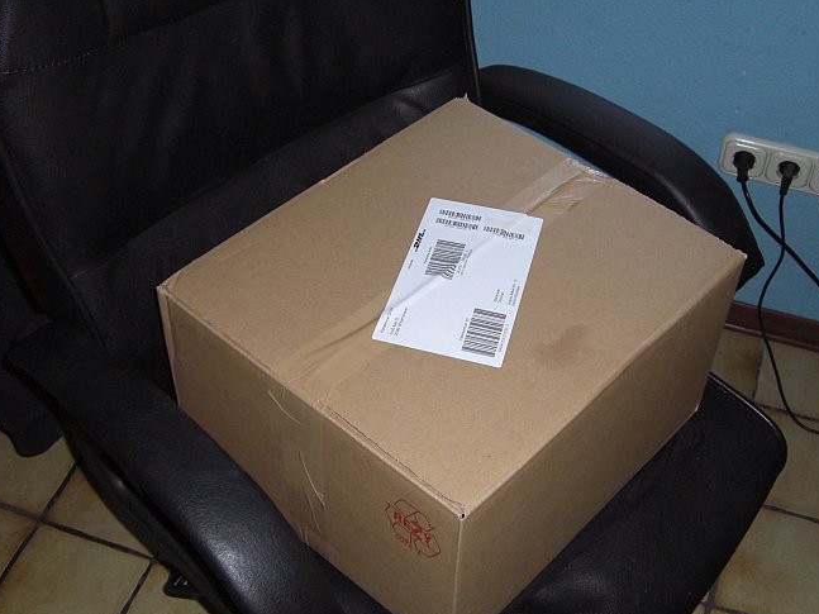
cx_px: 452
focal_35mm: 47
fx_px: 1112
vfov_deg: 30.9
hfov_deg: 40.4
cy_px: 314
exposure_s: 1/60
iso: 200
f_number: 2.7
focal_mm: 6.2
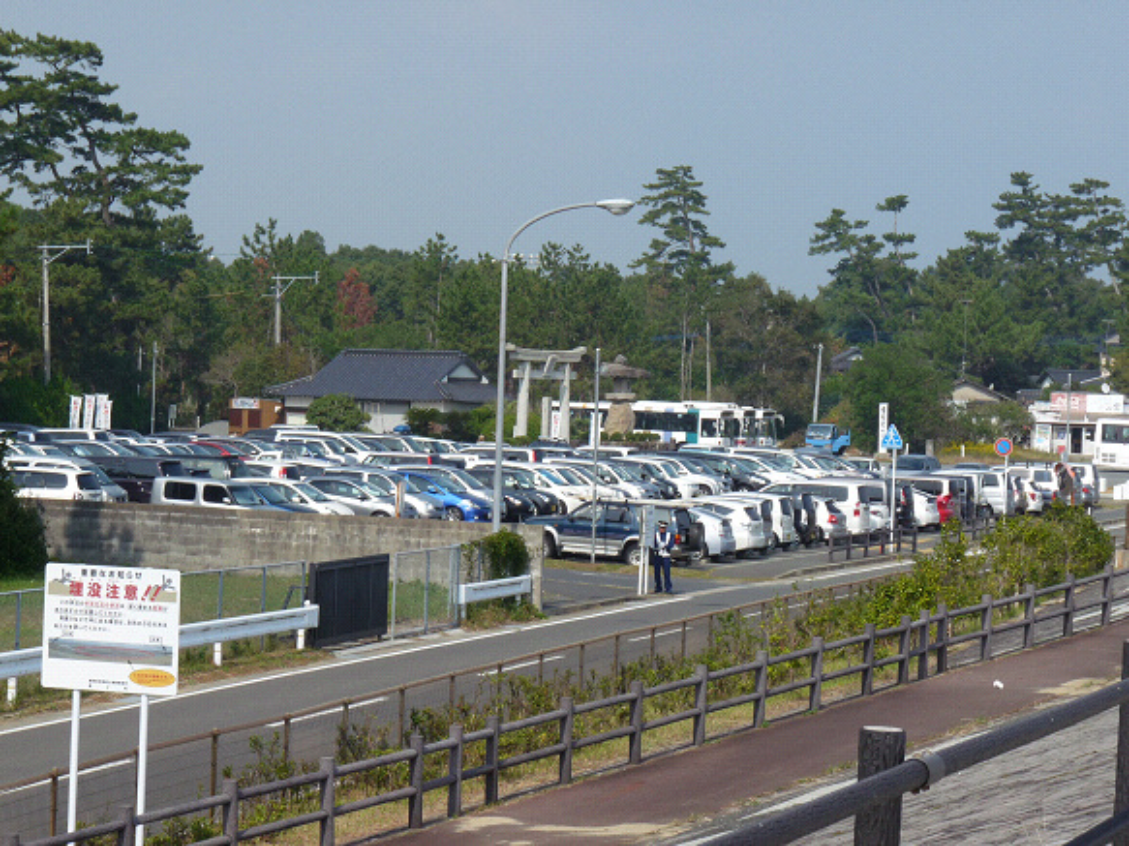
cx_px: 564
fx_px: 3815
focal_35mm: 117
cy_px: 423
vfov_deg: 12.7
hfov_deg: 16.8
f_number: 6.3
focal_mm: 20.8
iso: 100
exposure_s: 1/500
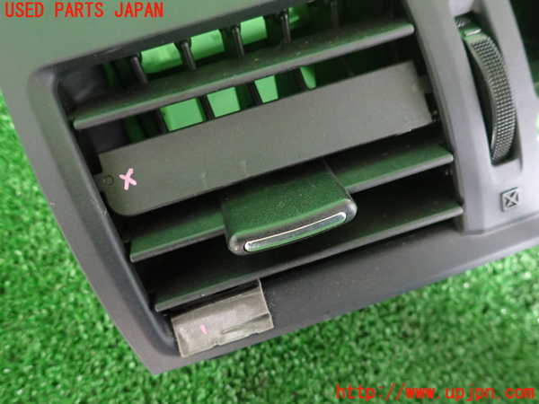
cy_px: 202
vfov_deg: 54.9
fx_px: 389
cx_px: 270
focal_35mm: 25
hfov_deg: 69.4
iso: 640
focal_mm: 4.5
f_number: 2
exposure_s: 1/30
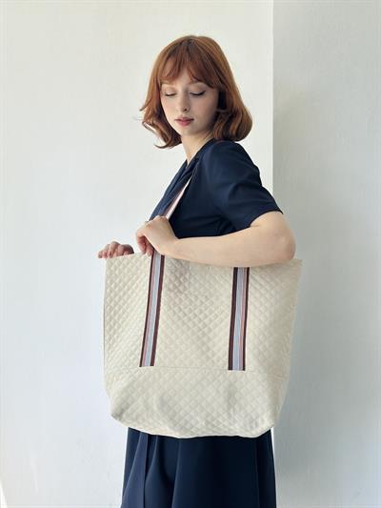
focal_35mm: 48
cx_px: 190
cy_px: 254
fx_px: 704
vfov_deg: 39.6
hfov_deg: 30.3
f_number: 1.78
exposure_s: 1/597
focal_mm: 6.86
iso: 80
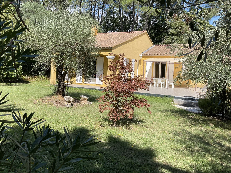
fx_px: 214
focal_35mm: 32
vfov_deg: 44.2
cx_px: 105
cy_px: 82
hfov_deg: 56.7
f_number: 1.8
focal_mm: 3
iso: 16
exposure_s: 1/1342
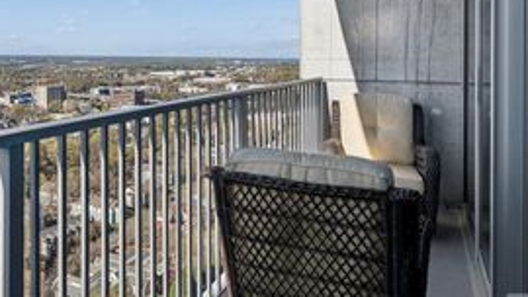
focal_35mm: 31
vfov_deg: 36.6
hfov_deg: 60.9
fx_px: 434
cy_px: 62
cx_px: 170
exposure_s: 1/640
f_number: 8
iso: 400
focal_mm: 16
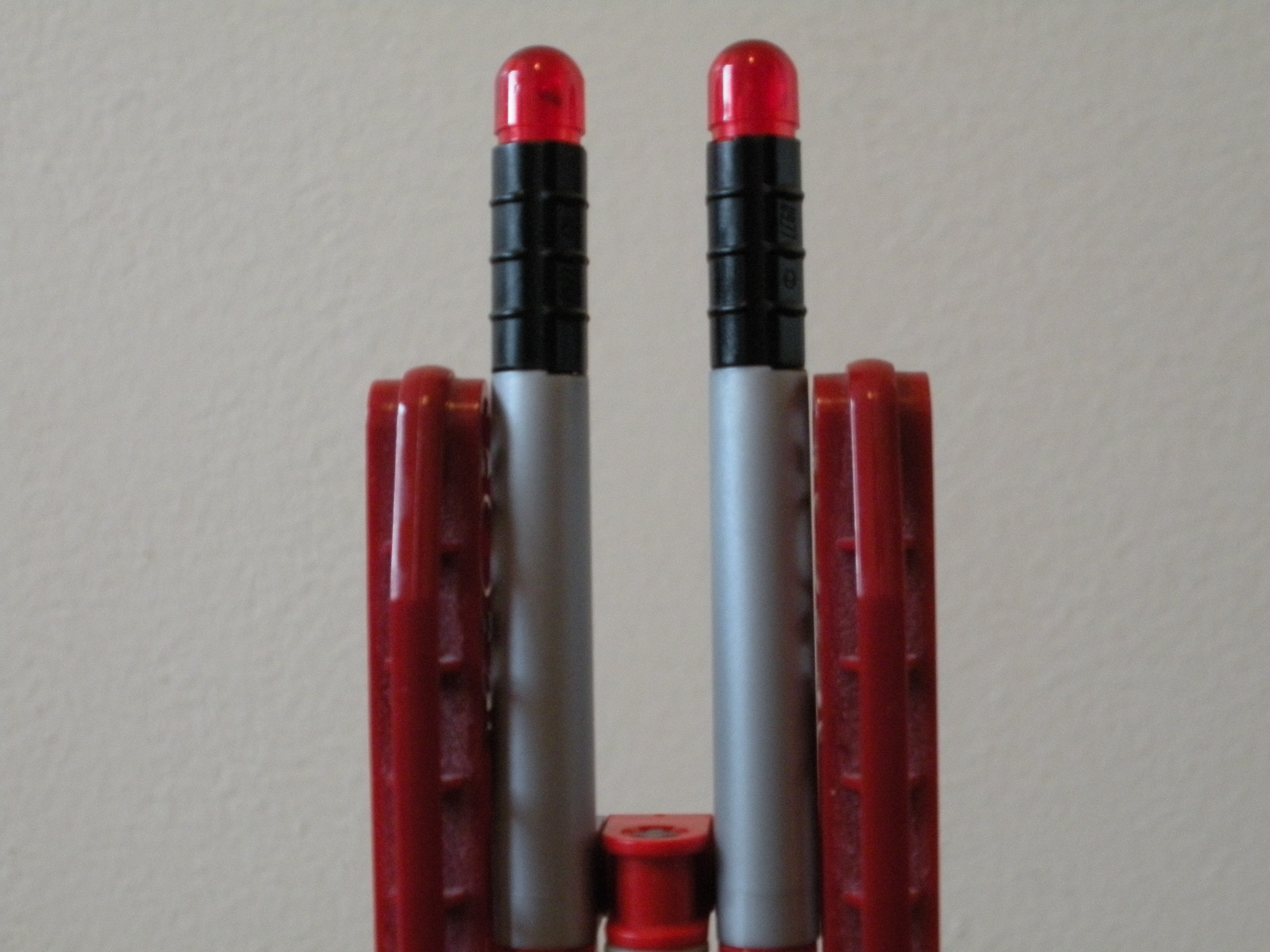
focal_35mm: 50
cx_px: 635
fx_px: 1834
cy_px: 476
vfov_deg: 29.1
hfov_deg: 38.2
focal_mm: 9.1
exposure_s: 1/27
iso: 400
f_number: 4.4
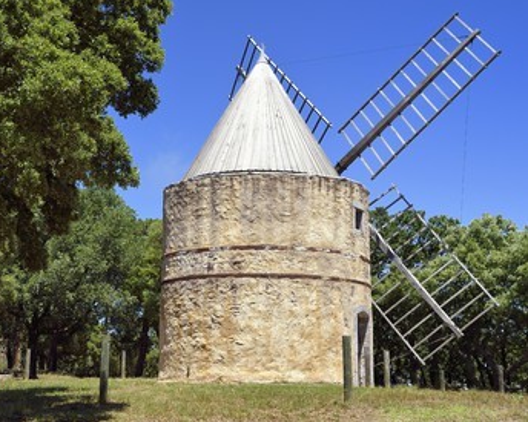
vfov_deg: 27.6
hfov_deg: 34.0
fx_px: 859
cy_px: 210
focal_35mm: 55
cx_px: 207
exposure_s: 1/400
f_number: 10
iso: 200
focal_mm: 48
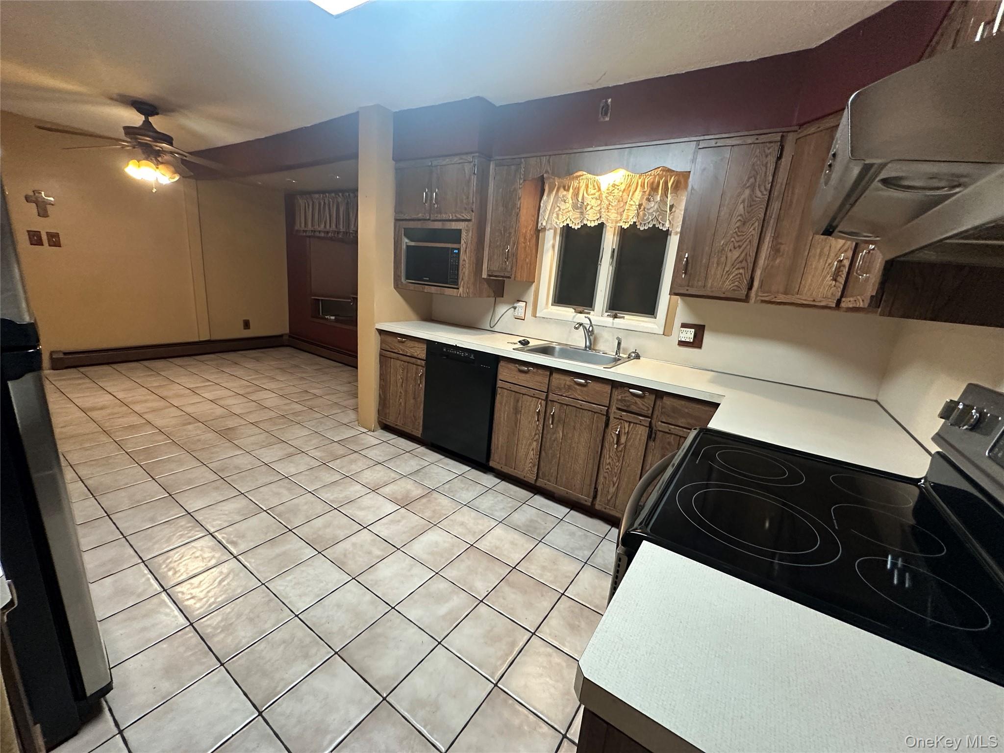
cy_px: 376
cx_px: 502
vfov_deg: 85.7
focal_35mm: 14
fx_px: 406
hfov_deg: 102.1
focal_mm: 2.22
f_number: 2.2
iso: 400
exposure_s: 1/60
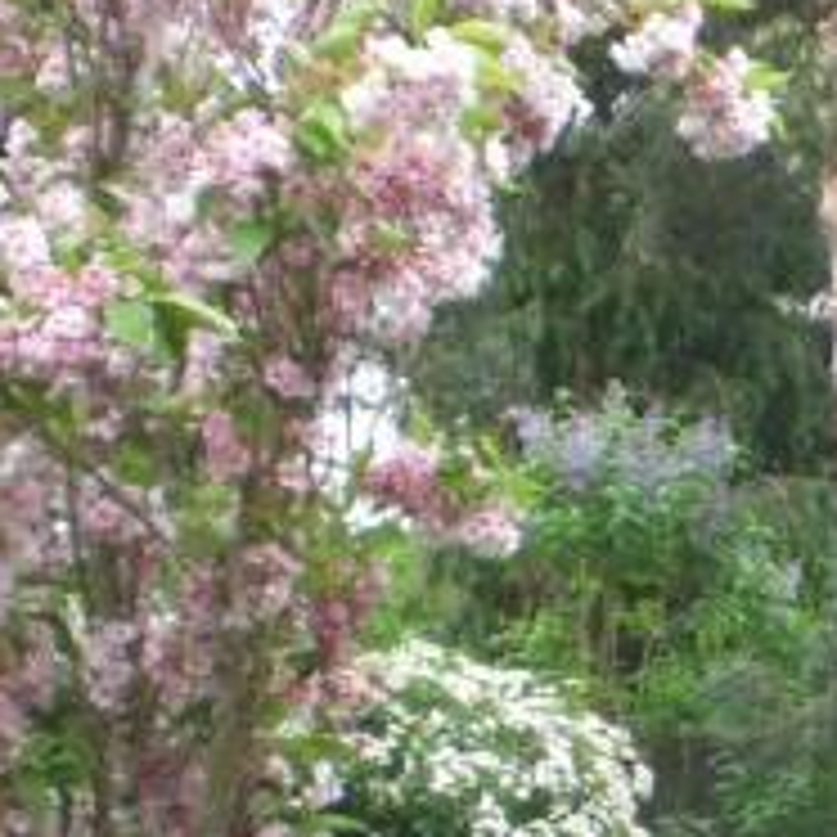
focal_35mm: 105
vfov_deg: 16.4
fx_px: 2872
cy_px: 749
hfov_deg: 15.6
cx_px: 1163
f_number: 3.1
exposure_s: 1/125
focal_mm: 6.3
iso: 50
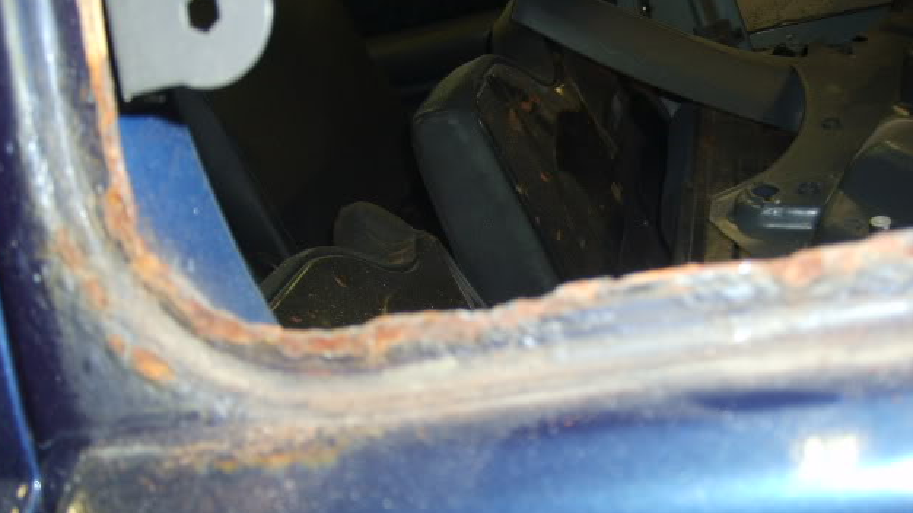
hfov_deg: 51.6
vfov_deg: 30.4
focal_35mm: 39
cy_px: 287
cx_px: 448
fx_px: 944
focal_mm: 5.8
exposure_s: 1/45
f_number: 2.8
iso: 100
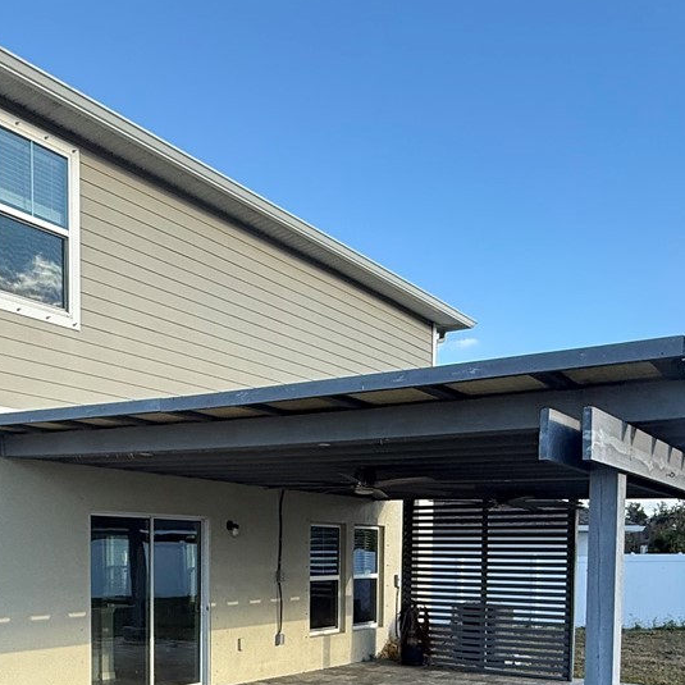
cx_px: 259
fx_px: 828
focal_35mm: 37
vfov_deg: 41.9
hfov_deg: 44.6
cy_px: 597
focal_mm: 2.22
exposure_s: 1/531
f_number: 2.2
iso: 50
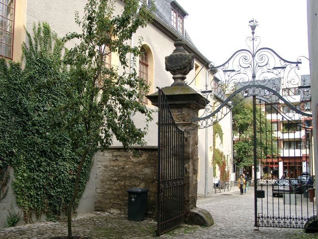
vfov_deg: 36.0
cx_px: 159
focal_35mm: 40
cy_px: 120
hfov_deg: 46.8
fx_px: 367
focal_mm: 8.4
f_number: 4
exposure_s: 1/103
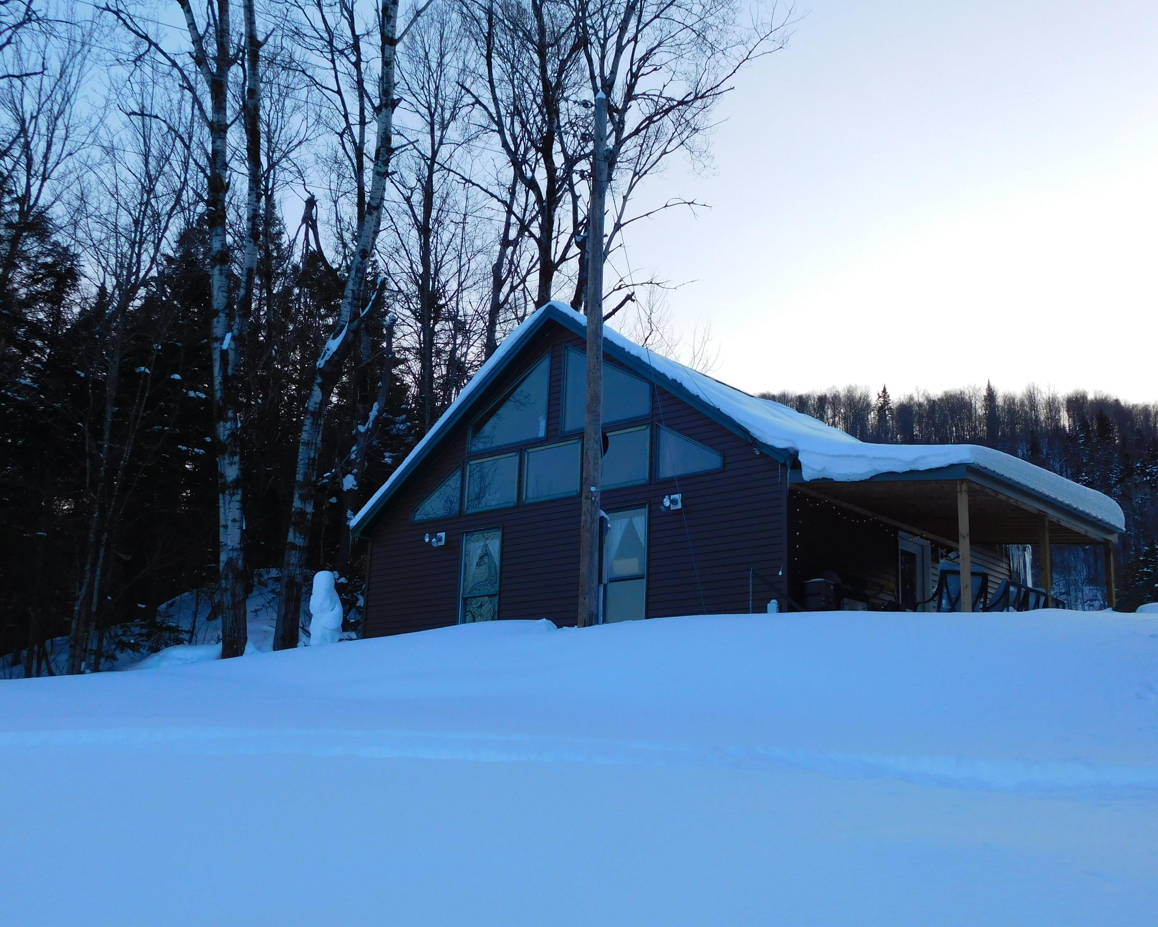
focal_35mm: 38
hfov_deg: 47.9
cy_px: 458
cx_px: 624
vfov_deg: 39.2
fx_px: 1302
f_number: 3.5
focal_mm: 6.3
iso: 125
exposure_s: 1/320
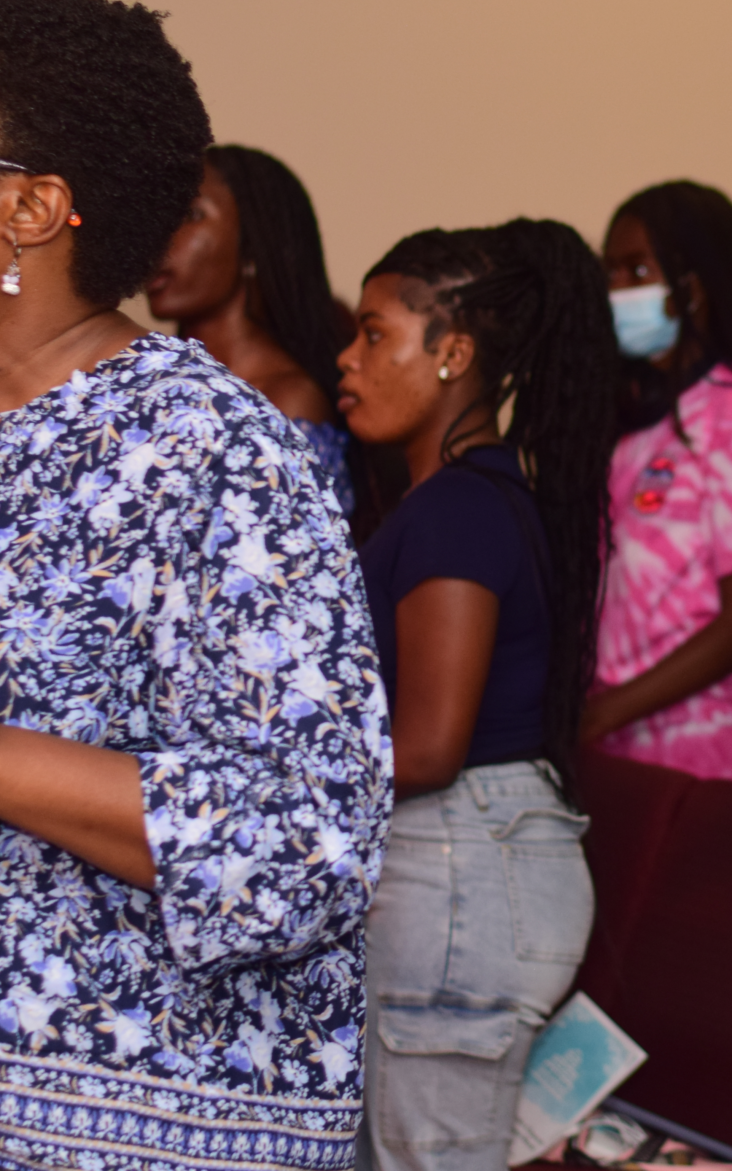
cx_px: 987
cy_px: 504
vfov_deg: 14.0
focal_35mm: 149
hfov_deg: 8.7
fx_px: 4755
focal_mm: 50
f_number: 2.8
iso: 320
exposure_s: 1/200
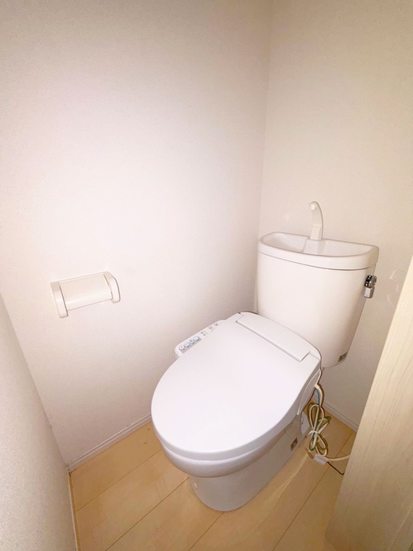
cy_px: 276
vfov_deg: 102.1
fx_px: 223
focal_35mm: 14
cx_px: 206
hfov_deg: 85.7
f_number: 2.2
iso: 64
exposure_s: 1/60
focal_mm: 2.22
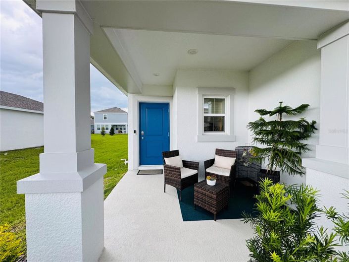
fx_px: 141
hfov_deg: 102.1
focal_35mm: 14
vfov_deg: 85.6
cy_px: 131
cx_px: 174
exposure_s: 1/99
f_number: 2.2
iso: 64
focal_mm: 2.22
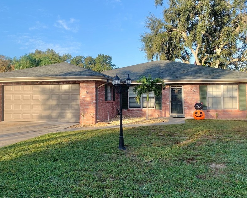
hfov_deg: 54.2
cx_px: 128
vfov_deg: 44.5
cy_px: 88
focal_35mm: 33
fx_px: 241
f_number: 1.8
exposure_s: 1/871
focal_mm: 4.25
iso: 25
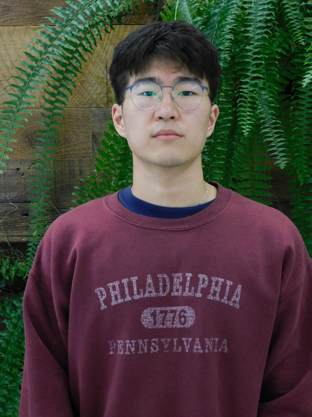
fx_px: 853
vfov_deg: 27.4
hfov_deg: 20.7
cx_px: 156
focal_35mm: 71
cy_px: 208
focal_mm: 12.6
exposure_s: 1/20
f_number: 4.3
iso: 400
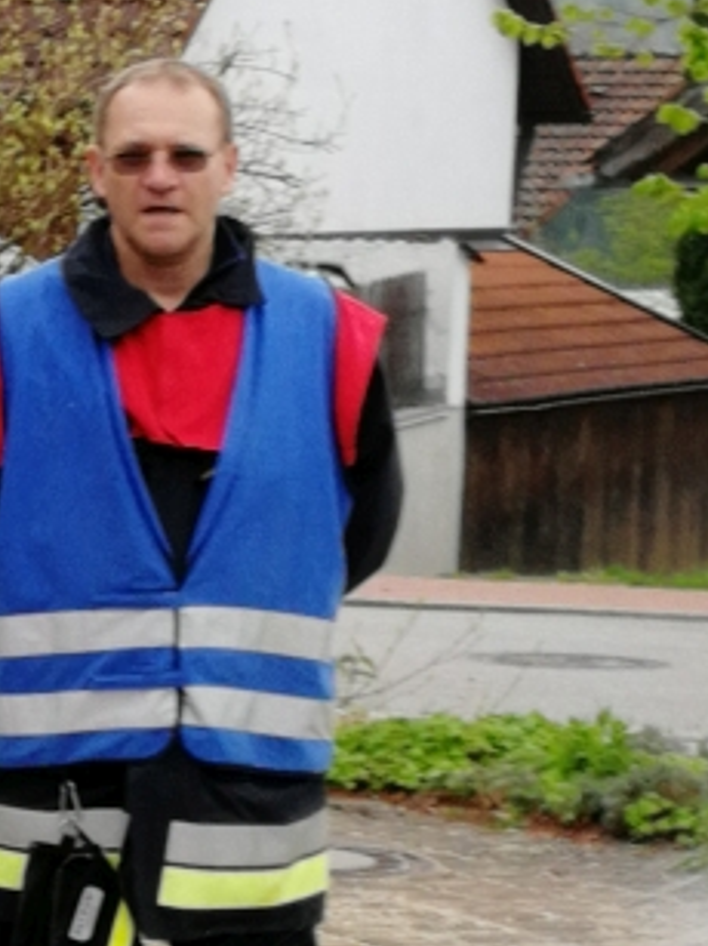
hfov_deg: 8.8
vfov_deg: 11.7
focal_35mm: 167
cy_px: 912
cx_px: -145
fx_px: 4557
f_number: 2.2
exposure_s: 1/215
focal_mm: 3.95
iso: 50
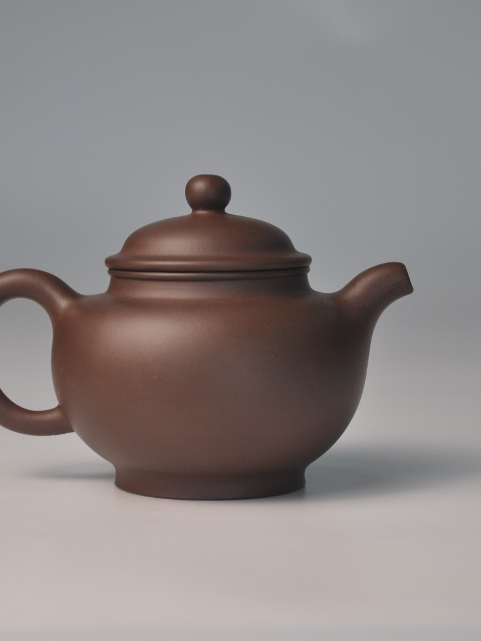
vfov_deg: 18.7
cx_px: 233
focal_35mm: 105
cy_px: 320
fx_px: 1945
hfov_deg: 14.1
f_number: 5
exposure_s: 1/100
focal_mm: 48
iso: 400
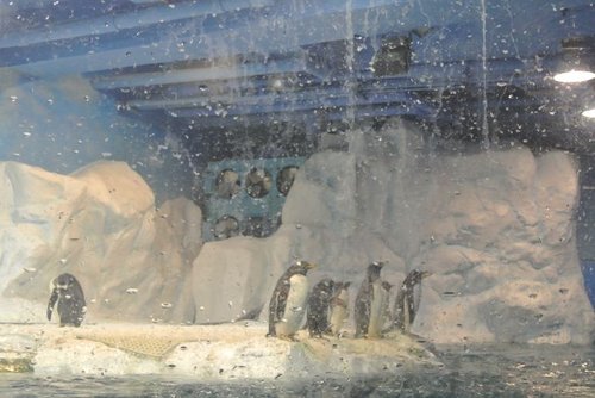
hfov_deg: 29.6
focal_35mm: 68
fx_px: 1124
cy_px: 199
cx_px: 298
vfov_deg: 20.0
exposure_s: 1/50
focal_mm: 25.2
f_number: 5.3
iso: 800
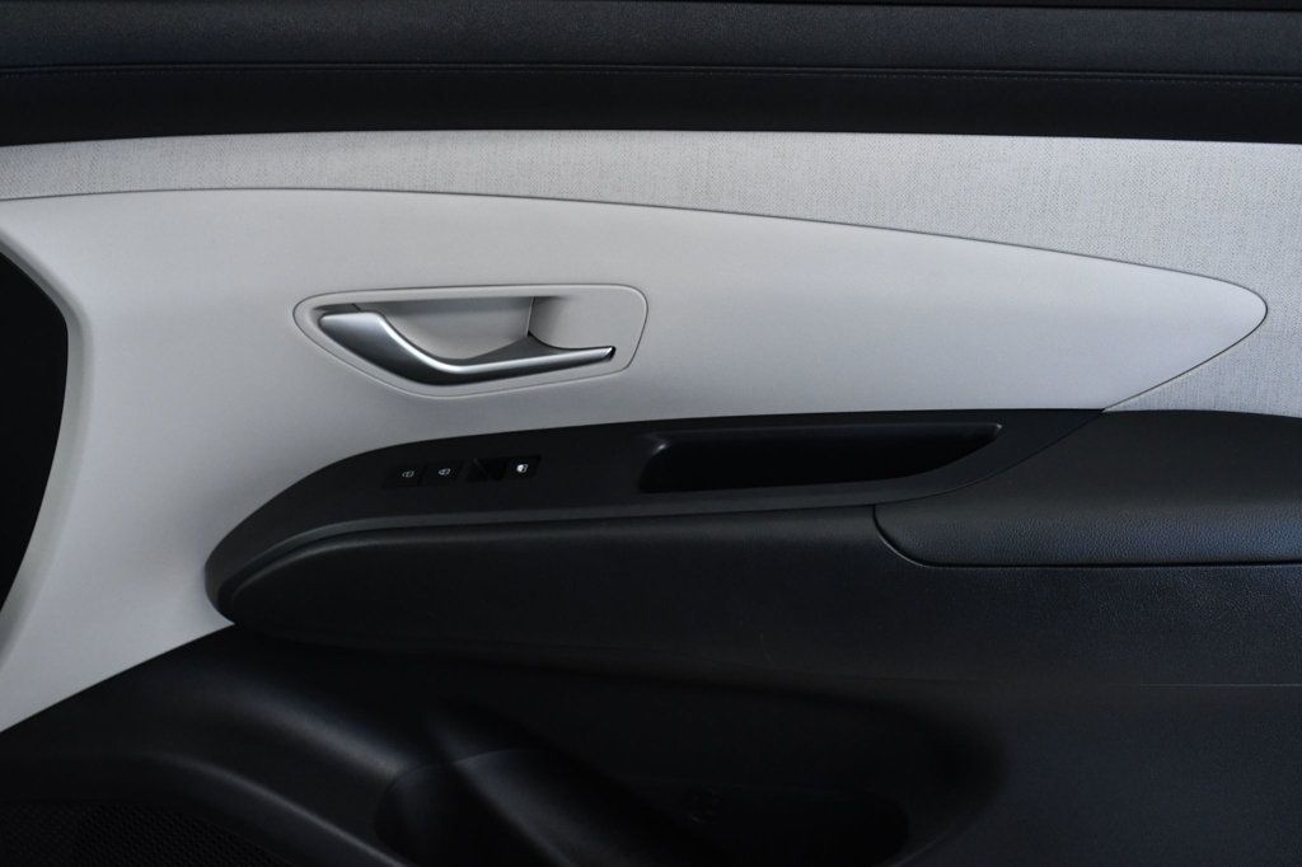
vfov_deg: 21.6
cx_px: 651
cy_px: 434
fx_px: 2278
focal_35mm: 63
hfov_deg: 31.9
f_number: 7.1
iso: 2500
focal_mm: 42
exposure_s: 1/200
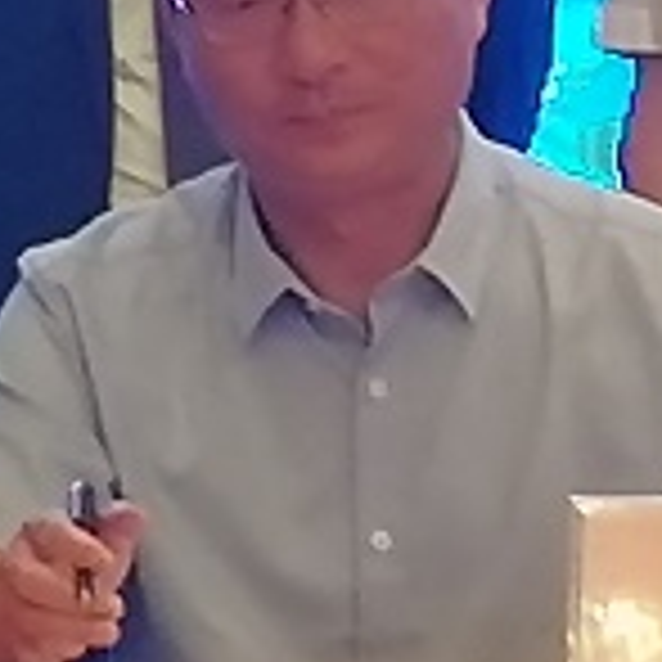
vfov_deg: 2.9
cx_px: 45
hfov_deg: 2.9
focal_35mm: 606
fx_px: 13112
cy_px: -137
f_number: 2.4
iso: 200
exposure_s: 1/30
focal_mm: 5.55
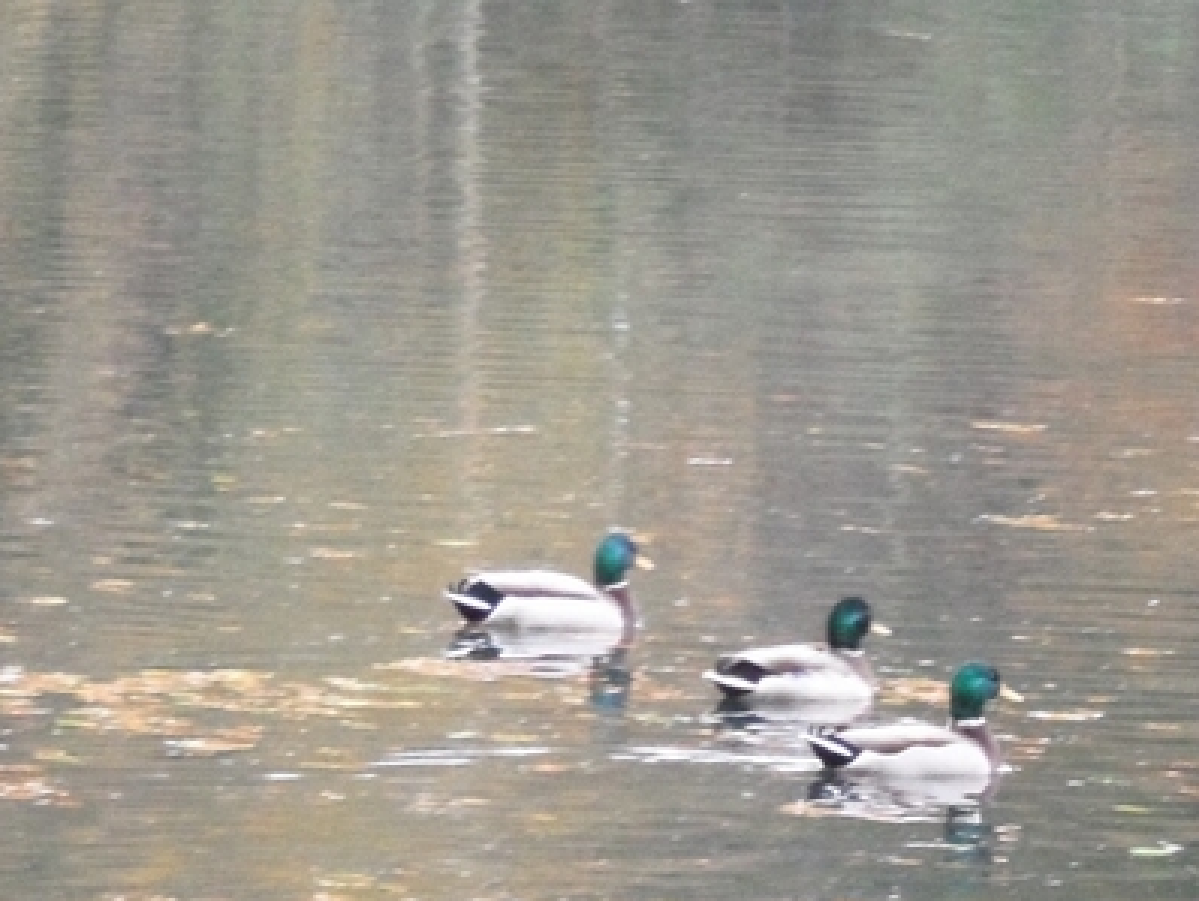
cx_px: 368
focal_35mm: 226
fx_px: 7833
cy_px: 636
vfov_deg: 6.6
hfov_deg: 8.7
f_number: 4.4
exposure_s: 1/60
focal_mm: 24.6
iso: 640
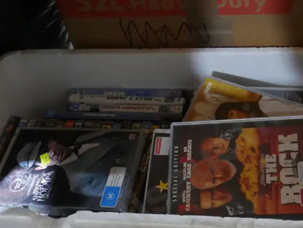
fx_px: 482
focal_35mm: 55
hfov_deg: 34.5
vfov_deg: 26.3
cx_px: 207
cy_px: 162
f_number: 3.5
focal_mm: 14
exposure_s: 1/60
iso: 2500
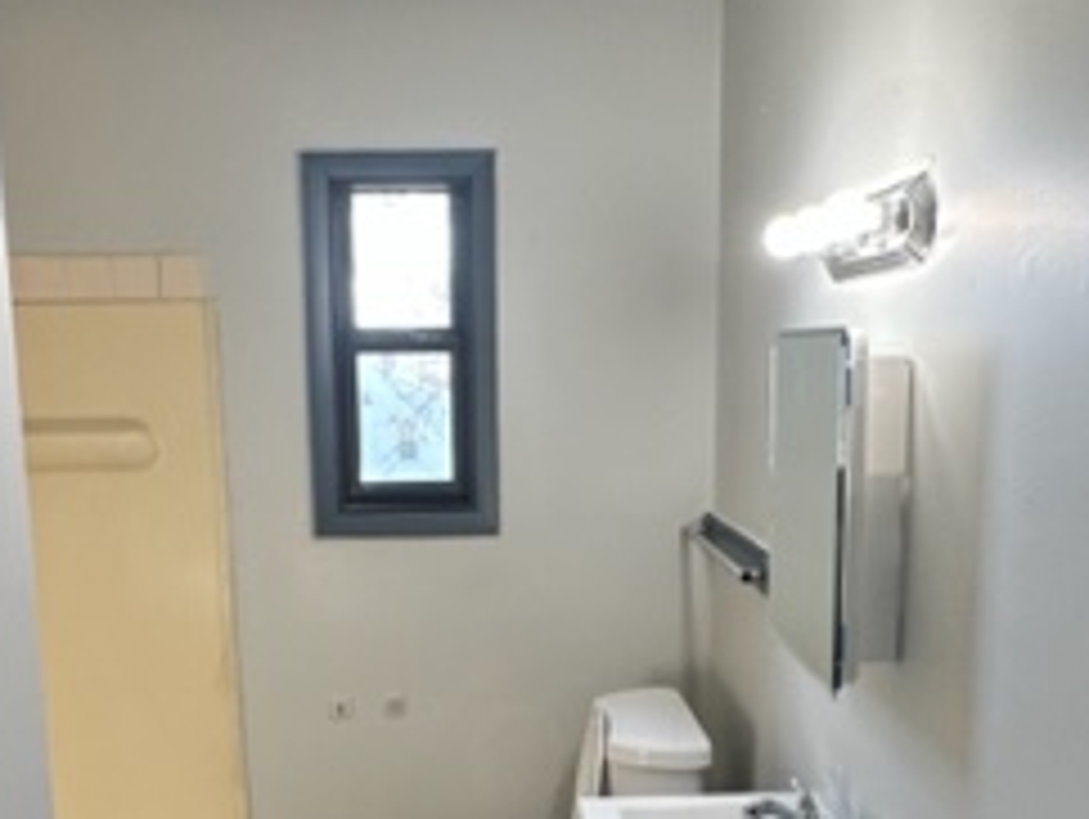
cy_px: 549
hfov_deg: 50.1
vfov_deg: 38.3
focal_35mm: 37
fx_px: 1165
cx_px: 508
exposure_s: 1/120
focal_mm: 2.22
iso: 100
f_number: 2.2
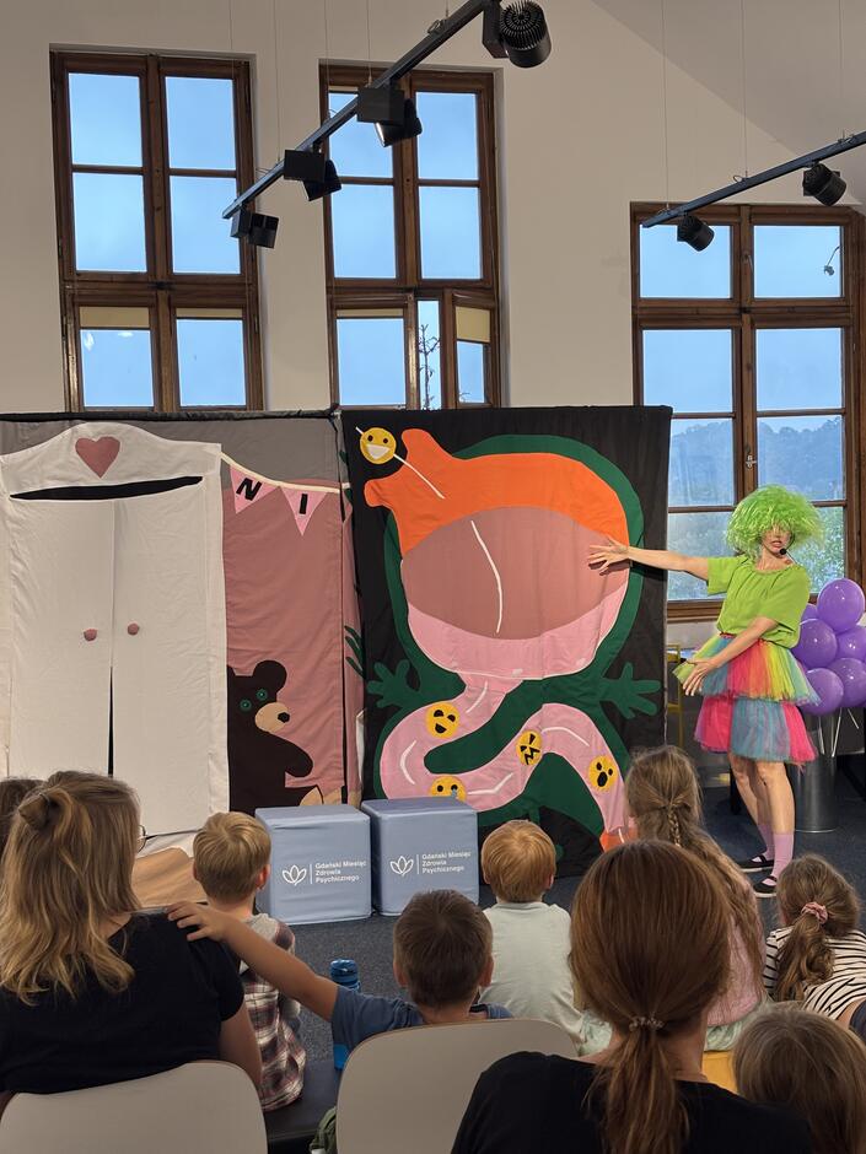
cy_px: 577
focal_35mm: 52
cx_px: 433
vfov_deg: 36.8
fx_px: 1735
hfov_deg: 28.0
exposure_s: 1/100
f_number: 1.6
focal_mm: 5.96
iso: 64
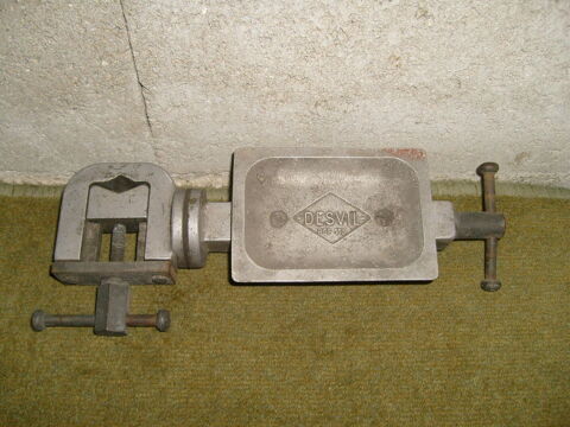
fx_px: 576
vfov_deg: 40.7
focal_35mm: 35
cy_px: 214
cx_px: 285
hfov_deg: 52.6
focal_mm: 5.8
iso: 100
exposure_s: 1/45
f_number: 2.8
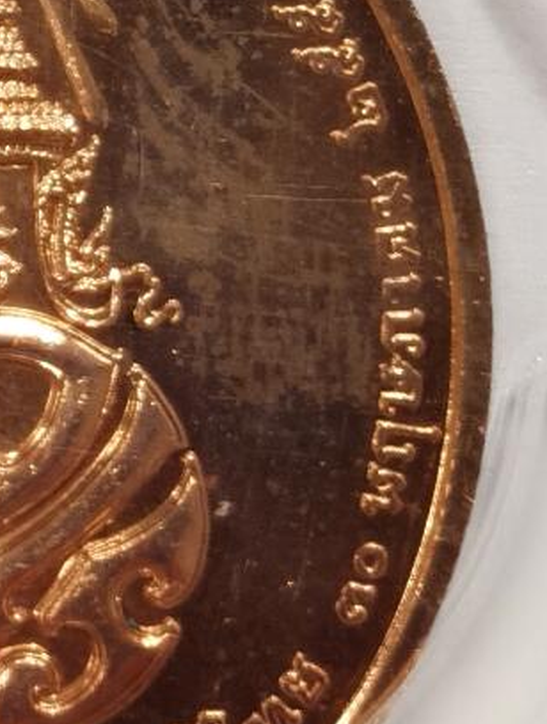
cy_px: -144
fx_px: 4994
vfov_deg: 8.2
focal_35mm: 238
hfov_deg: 6.3
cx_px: -6
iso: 125
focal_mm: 5.56
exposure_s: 1/100
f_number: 16
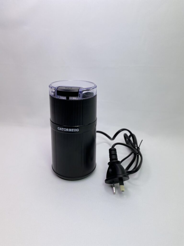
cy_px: 123
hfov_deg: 53.1
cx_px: 92
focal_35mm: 26
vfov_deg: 67.3
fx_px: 184
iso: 32
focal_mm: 4.25
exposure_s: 1/398
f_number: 1.8
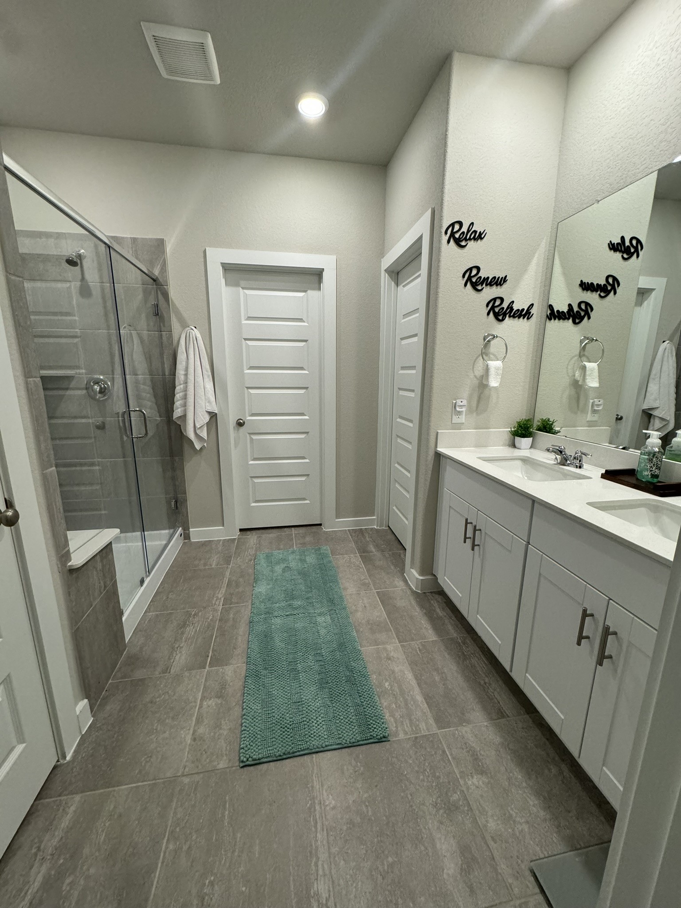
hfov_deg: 85.7
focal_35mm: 14
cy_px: 454
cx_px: 340
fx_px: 367
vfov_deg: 102.1
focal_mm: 2.22
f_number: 2.2
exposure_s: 1/120
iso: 250
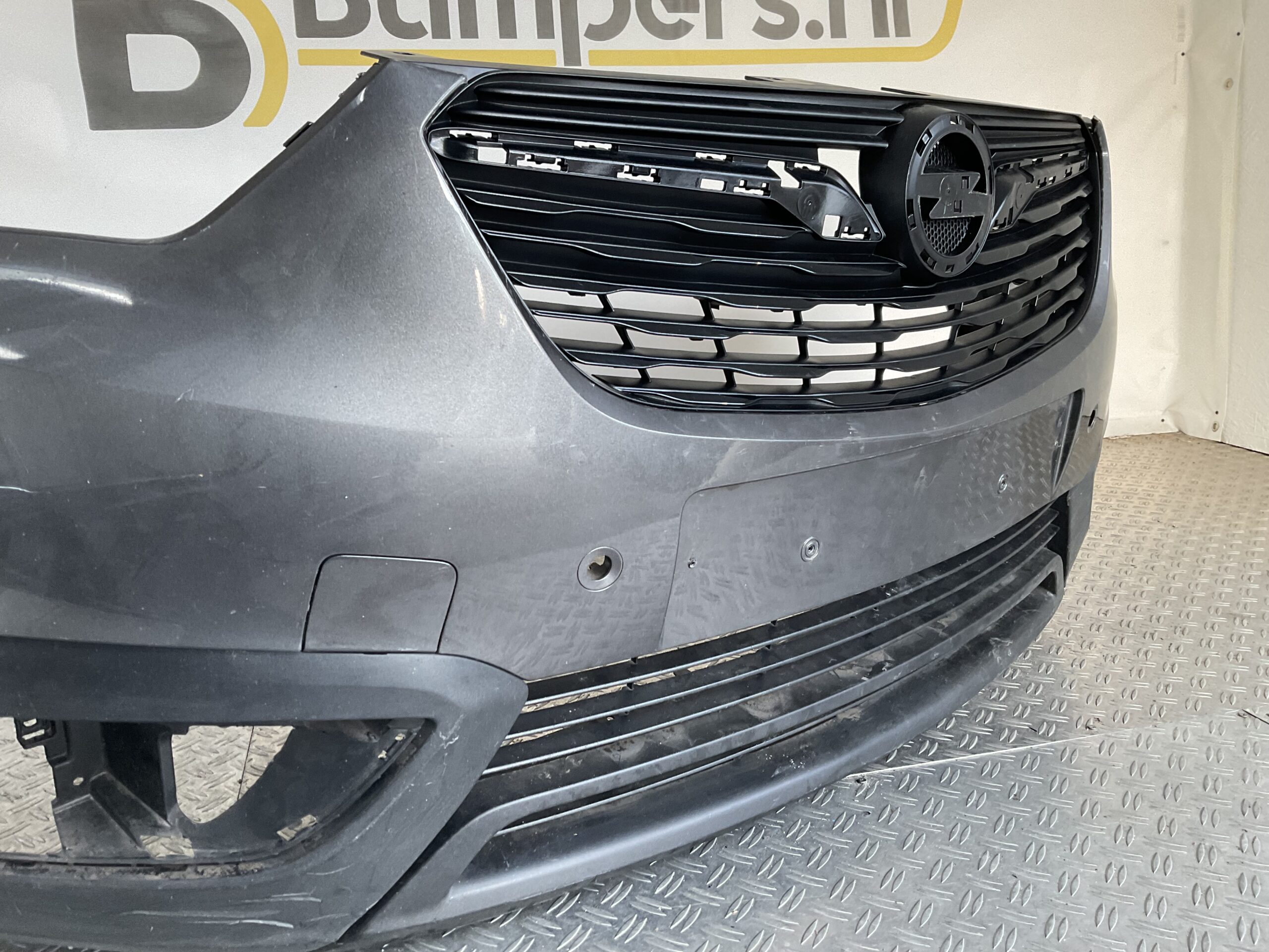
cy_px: 476
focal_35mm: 29
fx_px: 1063
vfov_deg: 48.2
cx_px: 634
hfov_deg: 61.7
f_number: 1.8
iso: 80
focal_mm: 3
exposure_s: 1/50
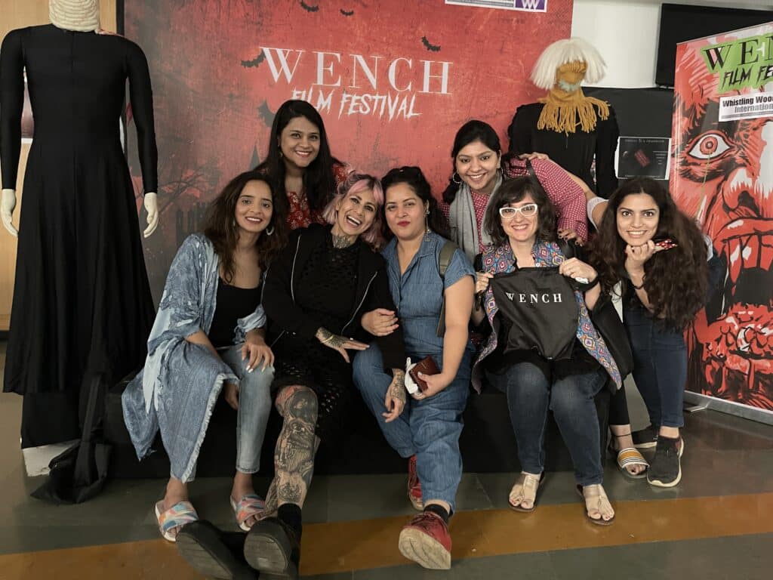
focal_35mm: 26
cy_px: 290
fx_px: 581
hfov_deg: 67.3
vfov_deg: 53.1
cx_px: 386
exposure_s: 1/30
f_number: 1.6
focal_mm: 5.1
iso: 1000
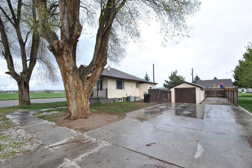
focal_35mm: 16
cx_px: 133
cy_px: 89
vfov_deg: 73.7
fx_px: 112
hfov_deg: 96.6
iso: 100
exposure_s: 1/200
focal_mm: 10
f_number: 7.1
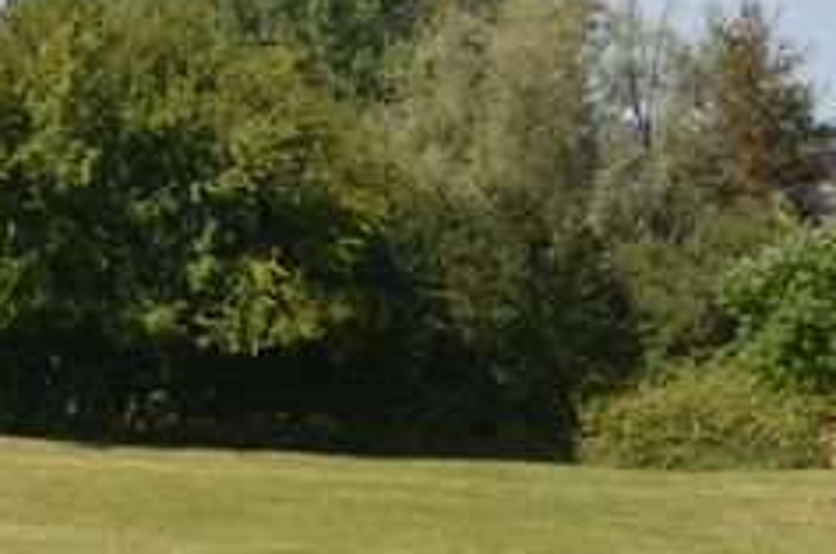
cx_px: 48
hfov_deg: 17.4
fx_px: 2688
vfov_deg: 11.8
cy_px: 279
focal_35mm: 116
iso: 100
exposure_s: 1/250
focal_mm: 26
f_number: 8
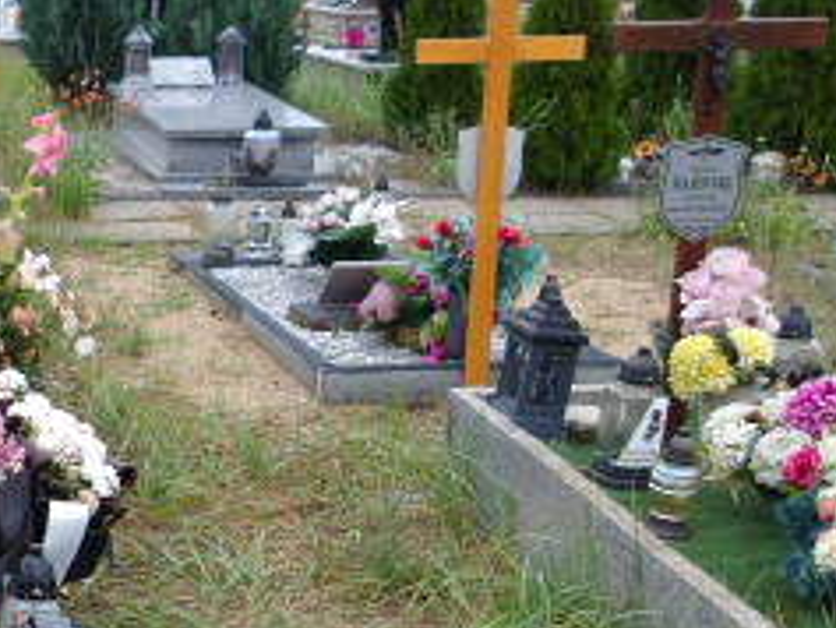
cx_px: -145
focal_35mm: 73
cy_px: 497
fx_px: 1764
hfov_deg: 24.4
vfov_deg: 20.0
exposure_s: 1/154
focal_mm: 4.9
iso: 100
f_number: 3
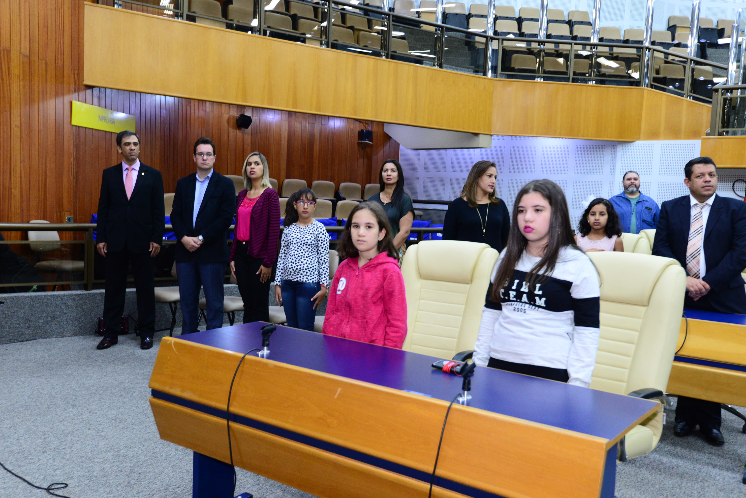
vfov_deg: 37.9
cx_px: 373
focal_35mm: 35
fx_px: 726
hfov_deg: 54.4
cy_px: 249
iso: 2500
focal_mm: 35
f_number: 5.6
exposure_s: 1/60
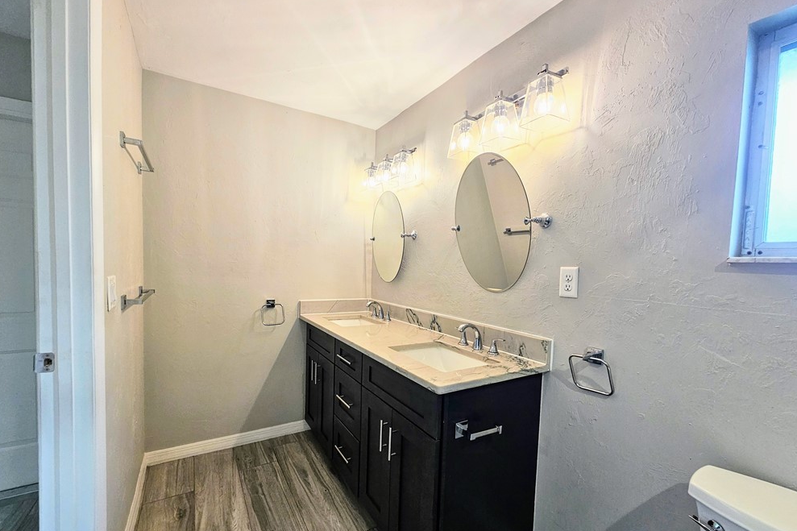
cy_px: 276
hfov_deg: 104.3
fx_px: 310
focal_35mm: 14
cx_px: 405
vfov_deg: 81.2
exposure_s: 1/60
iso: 160
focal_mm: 2.2
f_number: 2.2
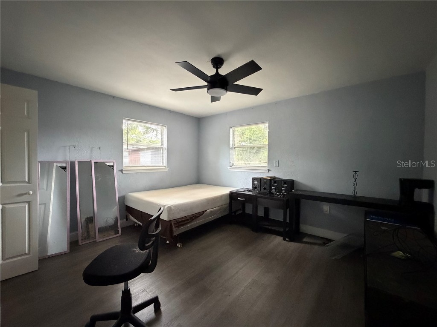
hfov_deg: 102.1
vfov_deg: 85.7
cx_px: 218
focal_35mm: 14
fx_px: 177
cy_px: 164
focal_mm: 2.22
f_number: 2.2
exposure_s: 1/60
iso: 1250
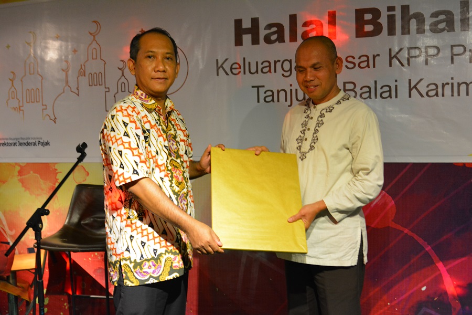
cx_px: 236
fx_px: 551
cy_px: 158
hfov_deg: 46.4
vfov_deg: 31.9
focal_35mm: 42
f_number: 2.8
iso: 1600
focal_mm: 28
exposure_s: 1/20
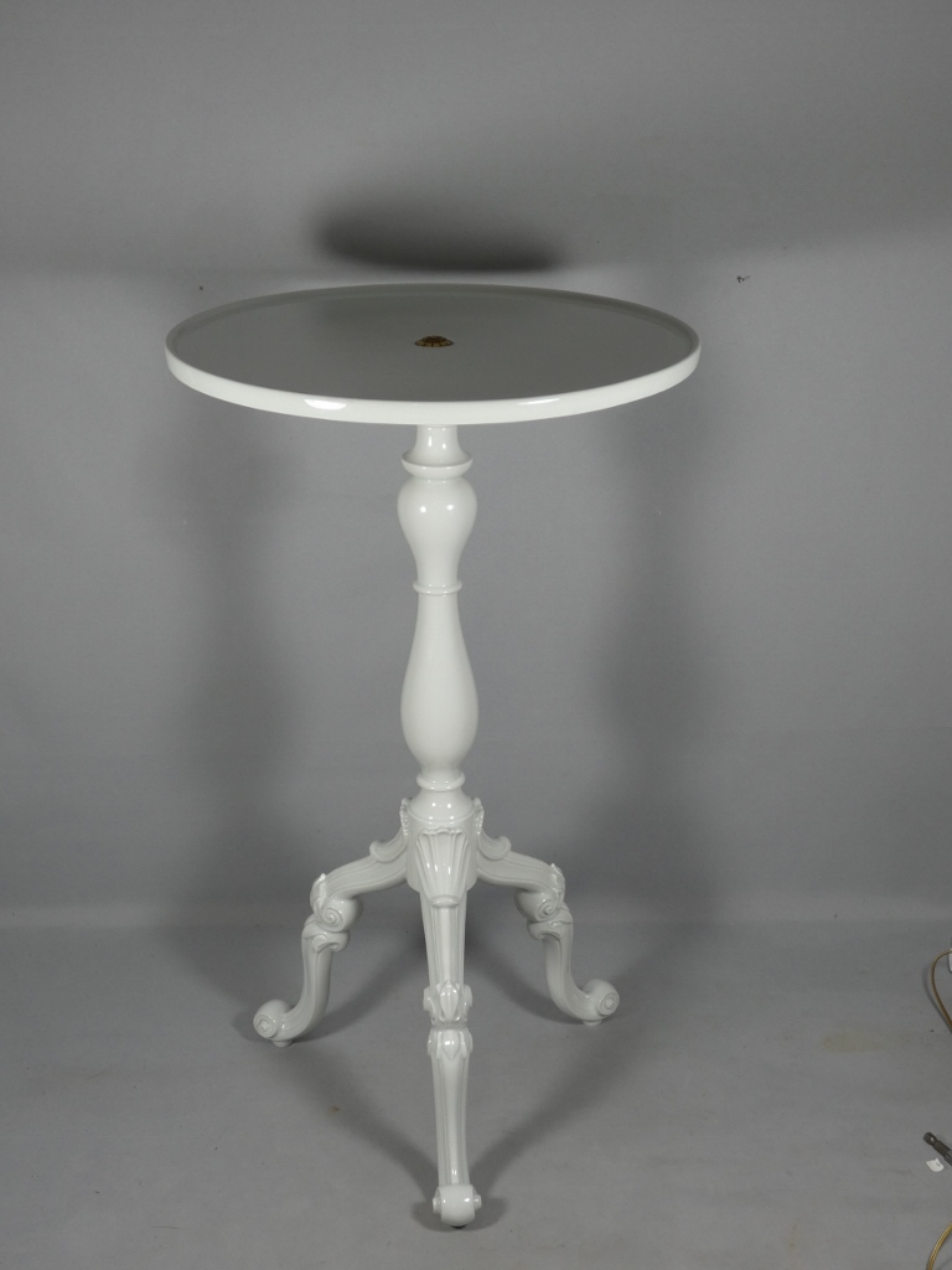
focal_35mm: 48
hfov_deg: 30.3
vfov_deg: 39.7
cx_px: 476
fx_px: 1760
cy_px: 635
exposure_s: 1/80
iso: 125
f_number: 3.8
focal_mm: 8.6
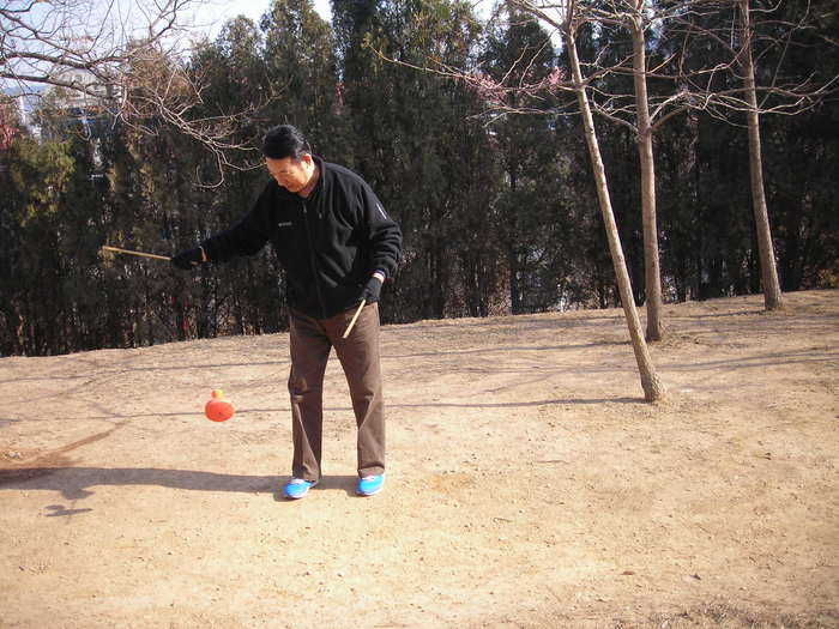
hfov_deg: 49.0
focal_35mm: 38
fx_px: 921
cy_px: 314
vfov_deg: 37.7
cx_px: 420
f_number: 3.2
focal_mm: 6.3
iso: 50
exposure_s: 1/160
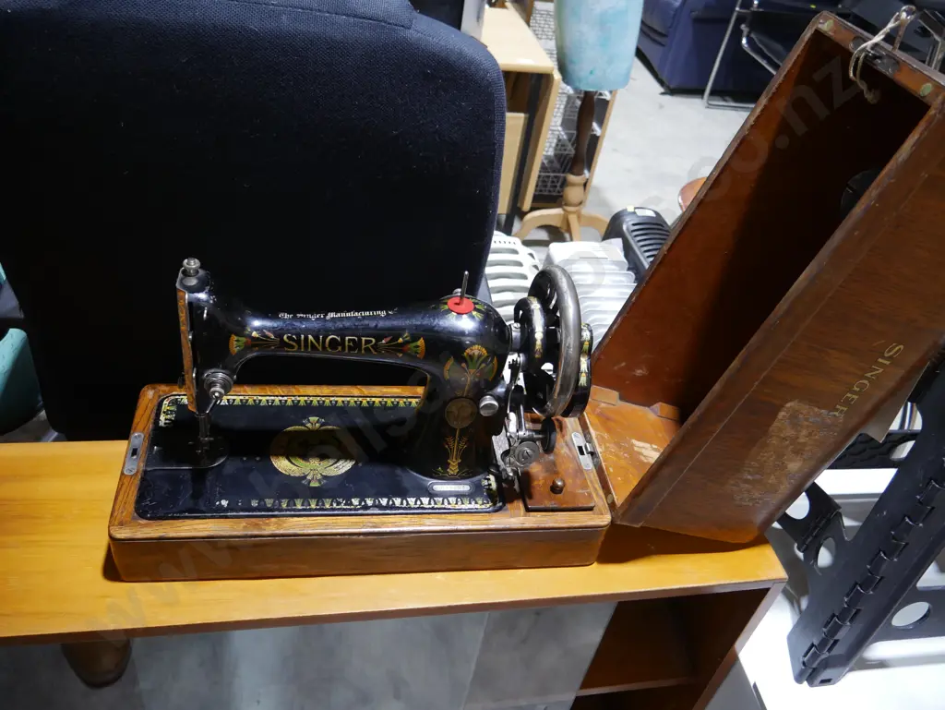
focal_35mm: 28
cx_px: 472
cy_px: 355
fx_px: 765
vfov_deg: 49.8
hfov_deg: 63.4
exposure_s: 1/60
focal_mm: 14
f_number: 3.5
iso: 400
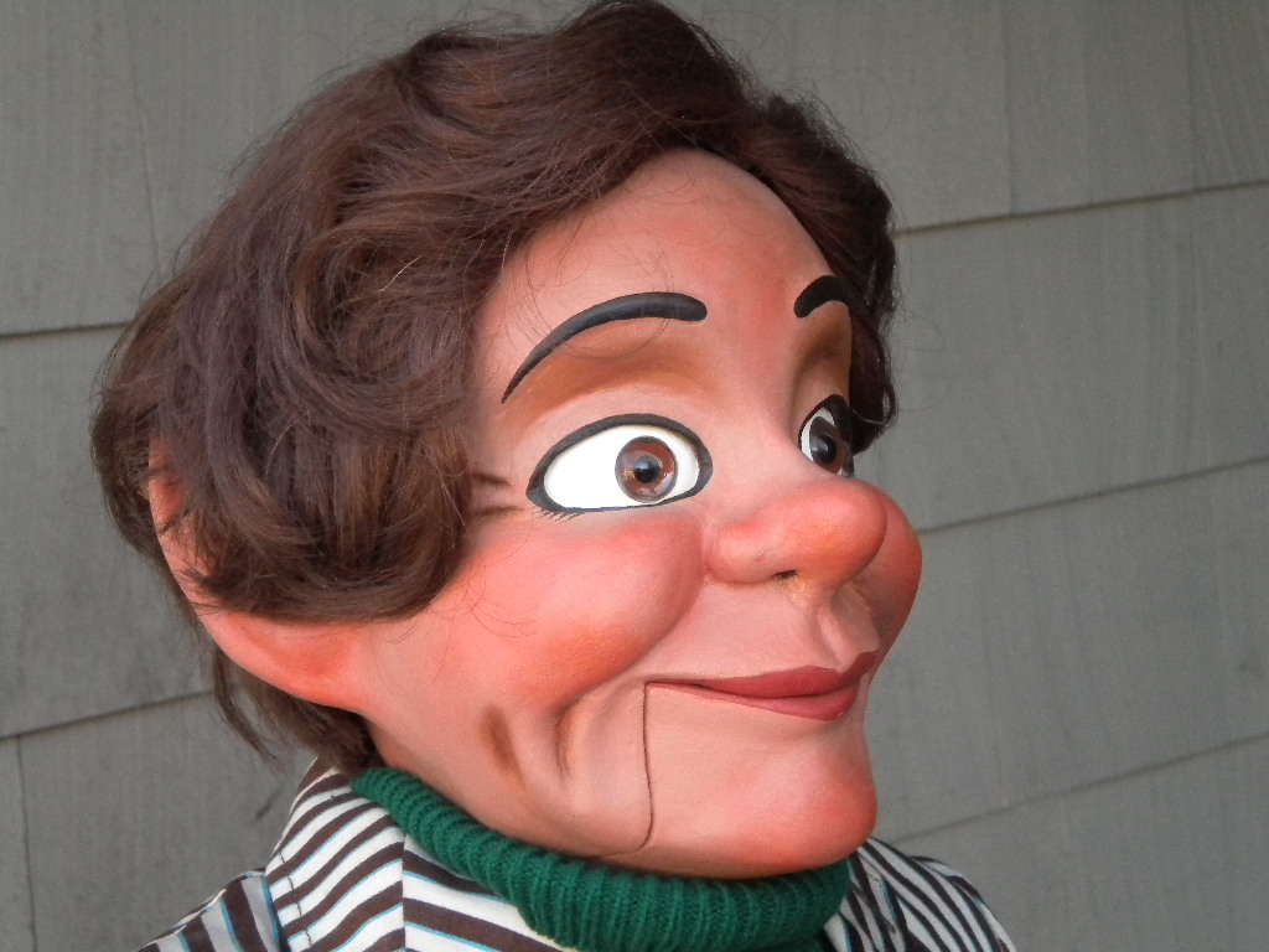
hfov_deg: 20.4
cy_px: 476
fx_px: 3519
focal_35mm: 96
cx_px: 634
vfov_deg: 15.4
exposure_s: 1/130
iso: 560
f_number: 5.7
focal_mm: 17.3
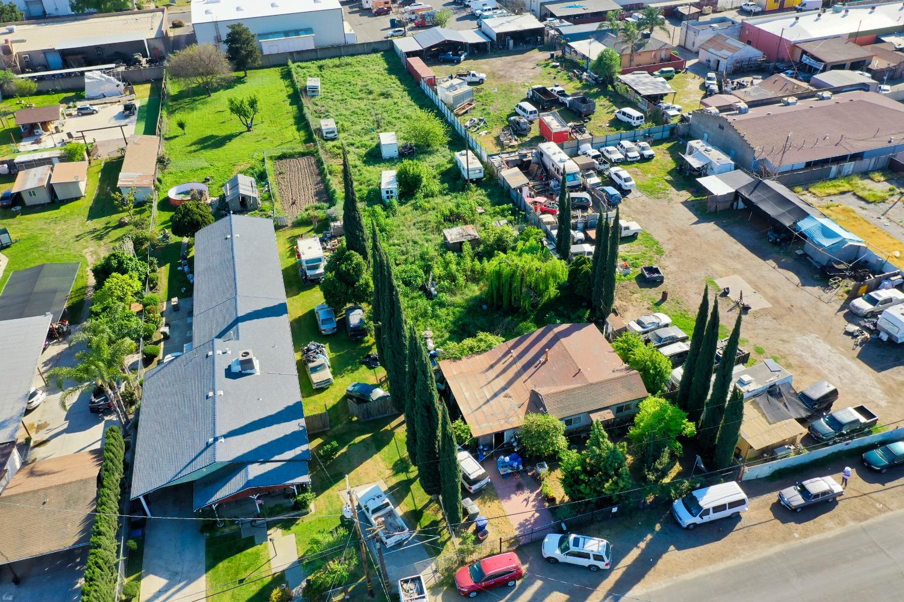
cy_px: 301
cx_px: 452
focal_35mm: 28
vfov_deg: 46.4
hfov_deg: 65.5
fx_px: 703
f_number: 5
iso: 100
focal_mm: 10.26
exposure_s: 1/240
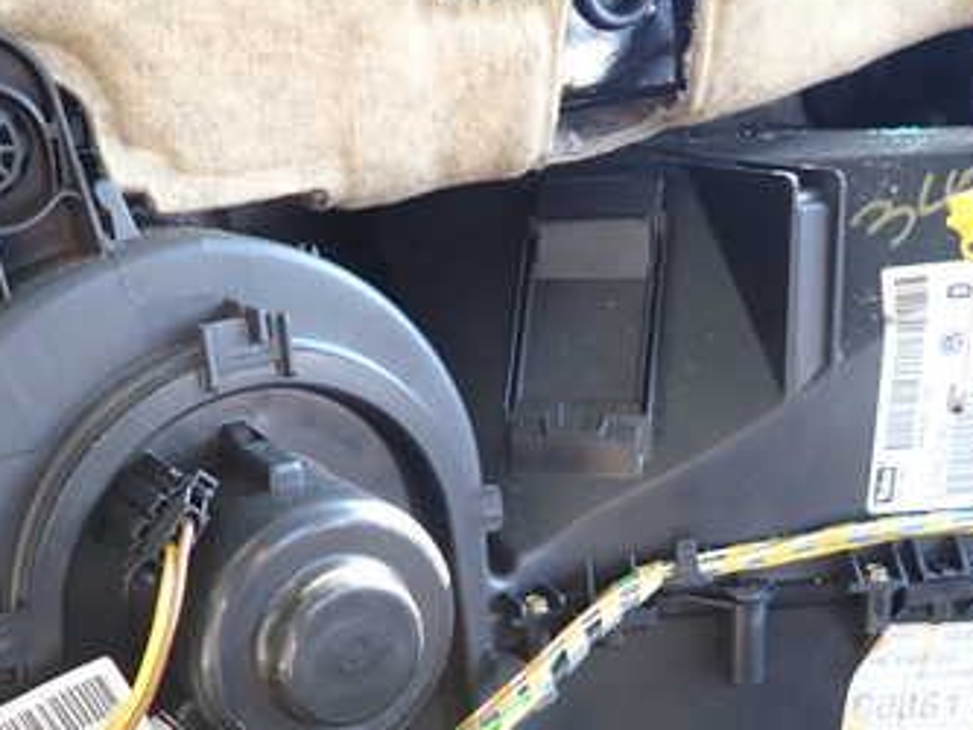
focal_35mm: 45
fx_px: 1265
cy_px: 546
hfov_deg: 41.9
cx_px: 397
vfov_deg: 31.6
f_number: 2
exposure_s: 1/60
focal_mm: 4.5
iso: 125
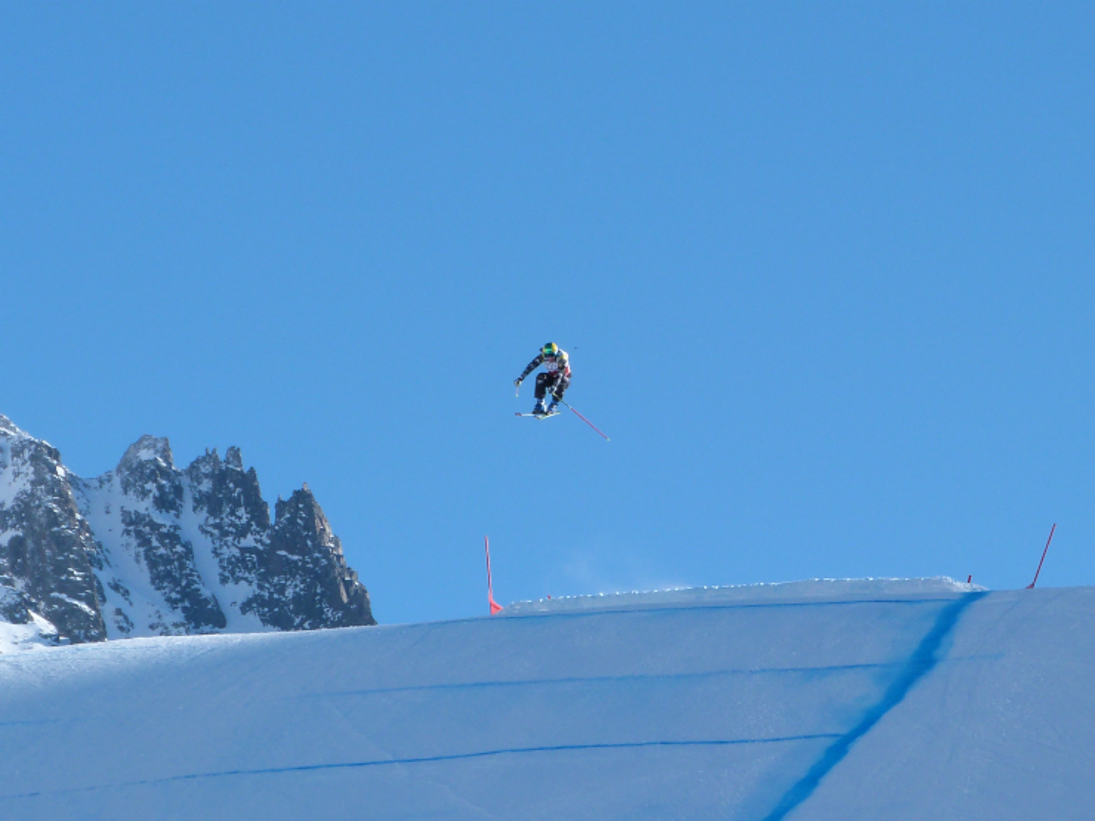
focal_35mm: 144
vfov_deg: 10.3
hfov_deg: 13.7
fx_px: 4555
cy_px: 410
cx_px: 548
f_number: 4.5
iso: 100
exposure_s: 1/640
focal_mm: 25.9
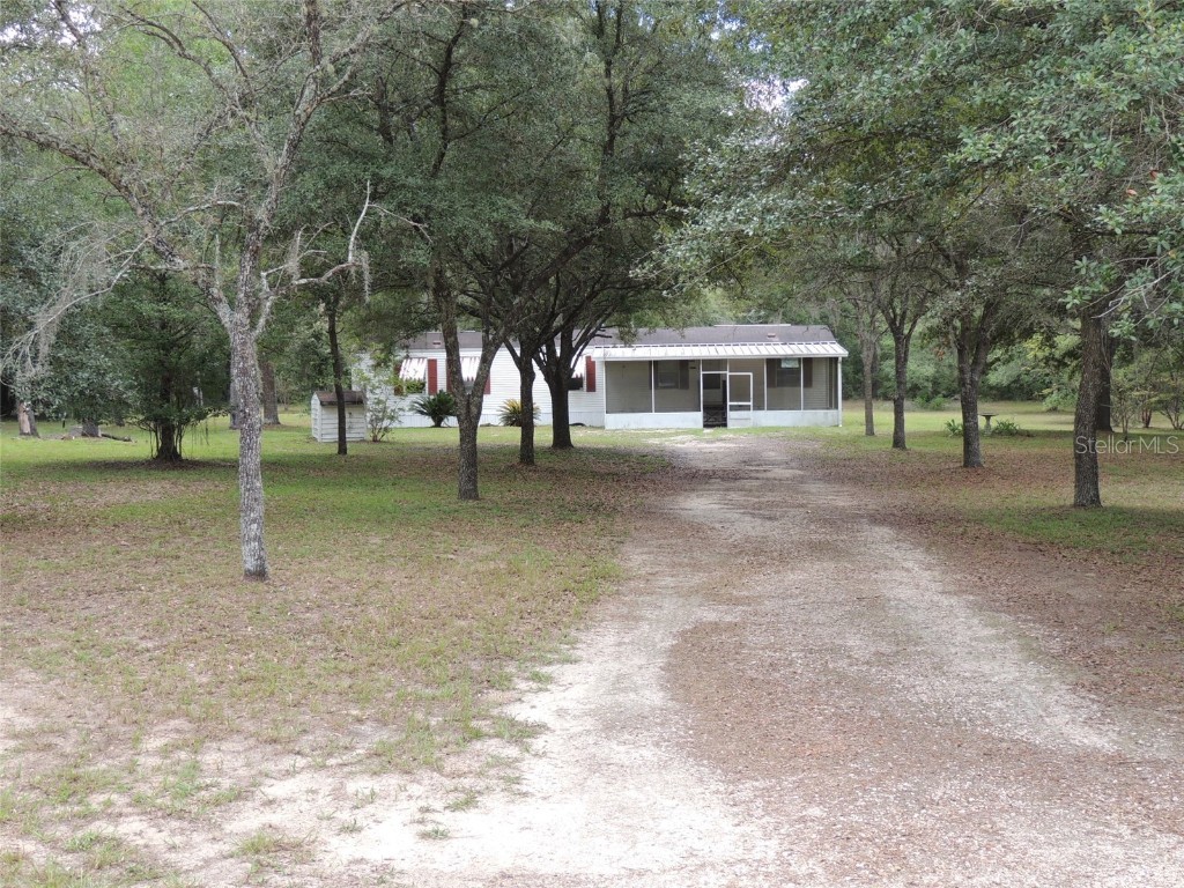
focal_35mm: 40
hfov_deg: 46.8
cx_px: 592
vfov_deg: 36.0
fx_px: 1368
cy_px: 444
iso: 100
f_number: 3.3
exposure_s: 1/160
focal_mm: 7.1
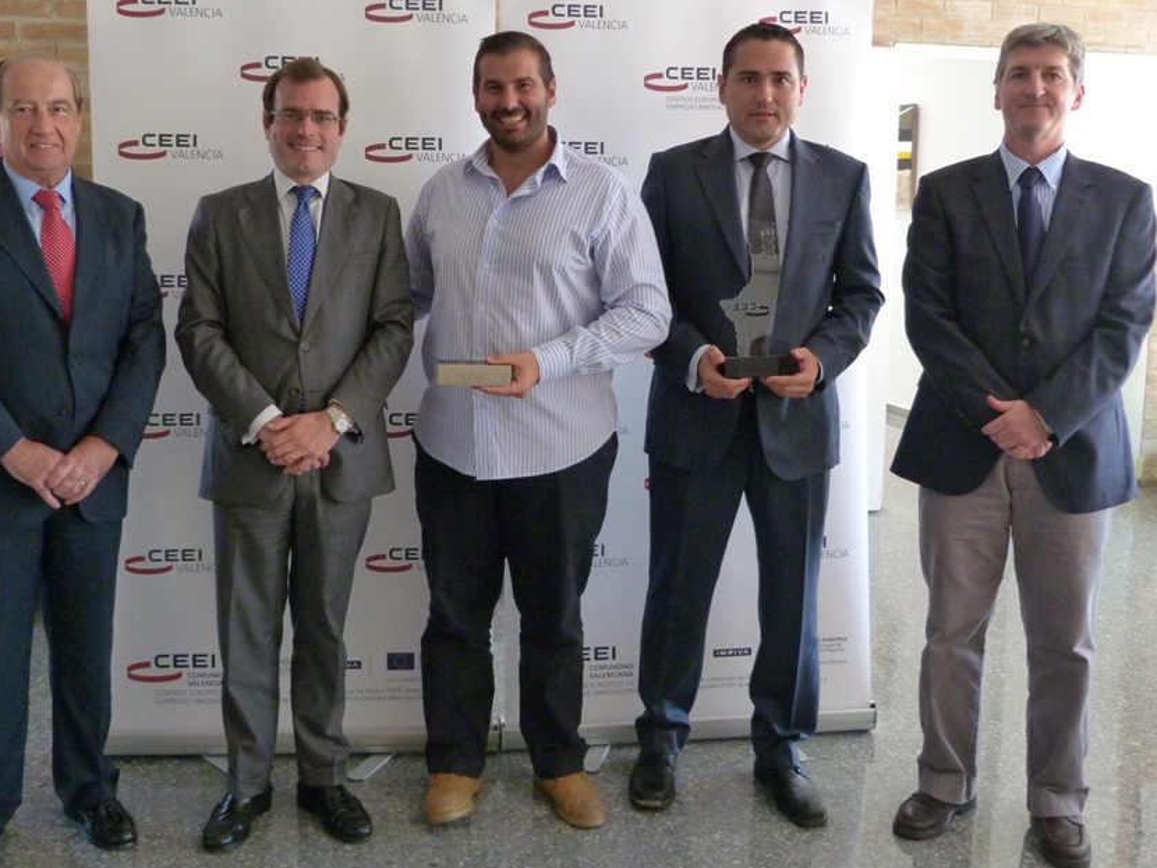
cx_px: 510
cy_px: 354
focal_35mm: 37
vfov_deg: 38.6
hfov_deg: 50.0
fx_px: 1237
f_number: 3
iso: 400
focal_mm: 5.4
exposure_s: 1/25
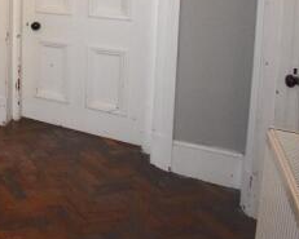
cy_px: -23
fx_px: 354
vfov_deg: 32.8
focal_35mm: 40
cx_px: -109
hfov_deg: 32.0
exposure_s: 1/125
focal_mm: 10
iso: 1600
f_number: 4.5
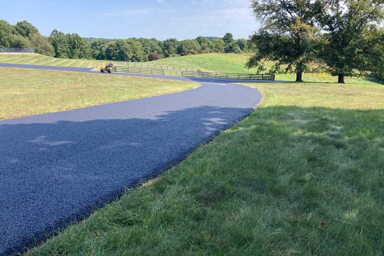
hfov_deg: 61.9
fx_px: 320
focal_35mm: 30
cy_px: 108
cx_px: 194
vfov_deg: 43.5
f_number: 1.8
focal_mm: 3.99
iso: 20
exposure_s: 1/960
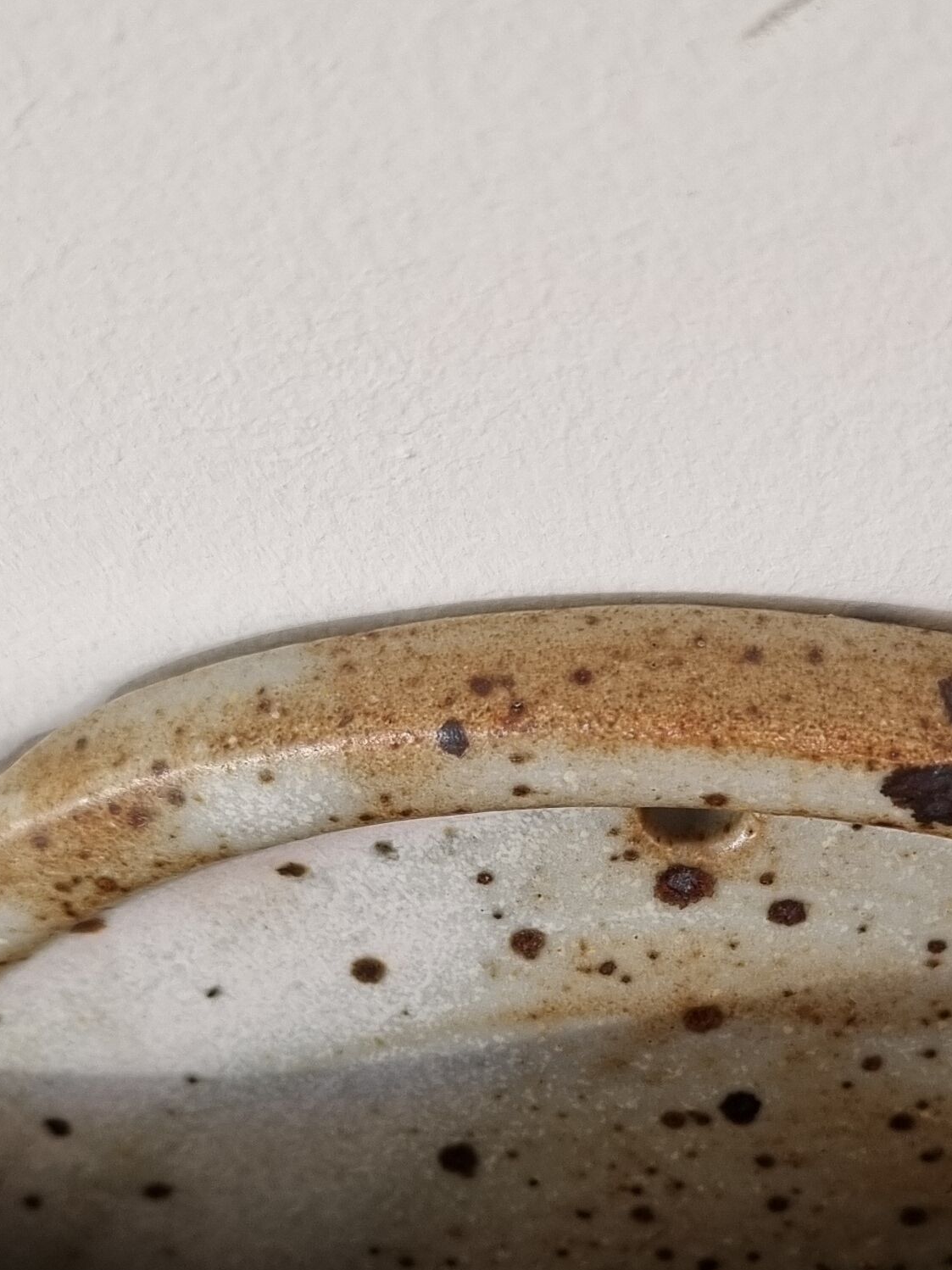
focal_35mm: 70
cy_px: 957
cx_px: 625
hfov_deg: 20.9
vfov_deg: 27.4
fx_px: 2568
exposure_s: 1/100
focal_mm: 5.4
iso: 50
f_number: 1.8
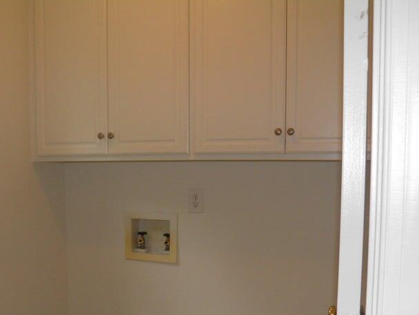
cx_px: 151
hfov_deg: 44.3
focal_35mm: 42
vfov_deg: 33.9
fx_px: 508
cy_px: 219
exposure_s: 1/40
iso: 100
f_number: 3
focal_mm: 5.5
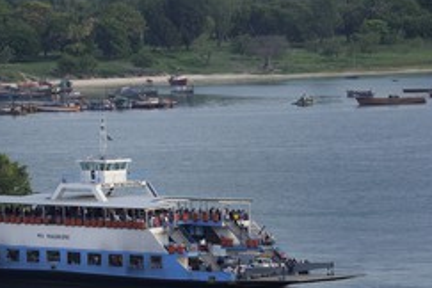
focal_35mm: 346
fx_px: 4152
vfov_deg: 4.0
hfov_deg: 6.0
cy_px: 204
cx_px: 84
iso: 400
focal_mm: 200
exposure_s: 1/200
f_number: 8
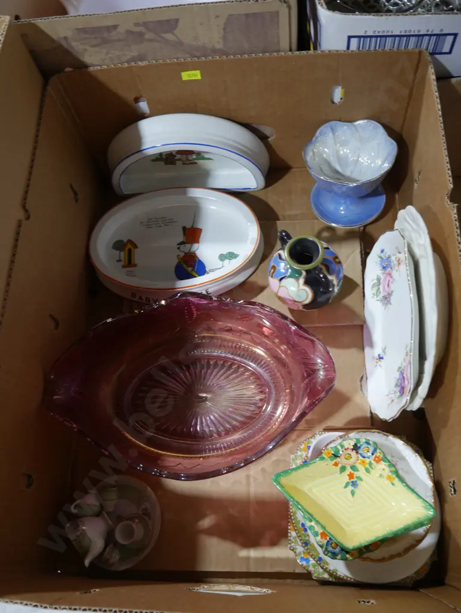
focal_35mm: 32
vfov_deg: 56.8
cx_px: 230
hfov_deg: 44.2
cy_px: 306
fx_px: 568
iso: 500
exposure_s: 1/60
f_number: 3.6
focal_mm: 16
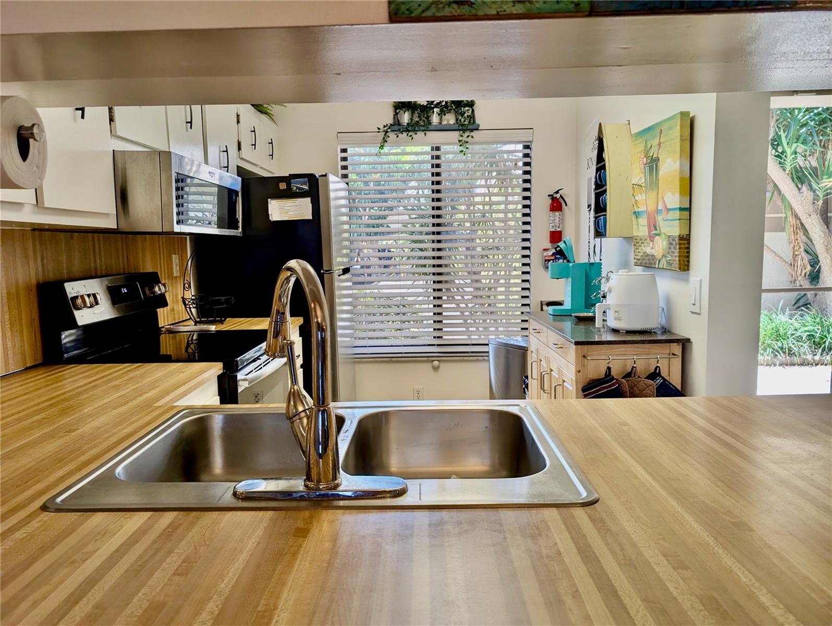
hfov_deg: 71.5
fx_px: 578
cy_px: 313
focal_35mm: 24
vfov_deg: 56.9
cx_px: 416
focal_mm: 6.9
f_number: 1.68
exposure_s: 1/120
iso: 27
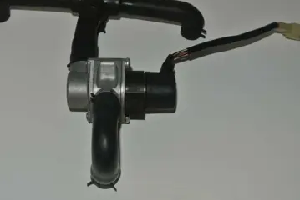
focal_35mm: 66
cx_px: 118
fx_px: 550
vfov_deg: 20.6
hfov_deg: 30.4
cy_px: 94
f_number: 4.2
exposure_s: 1/60
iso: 200
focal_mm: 16.3
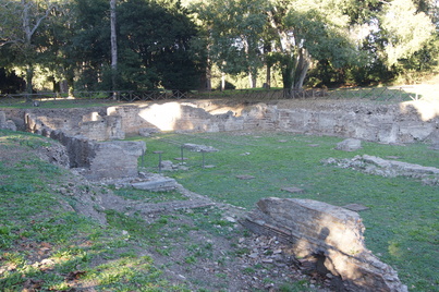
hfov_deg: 53.2
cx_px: 220
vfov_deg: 36.8
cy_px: 146
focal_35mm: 36
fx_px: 439
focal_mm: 24
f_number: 5.6
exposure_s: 1/60
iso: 200
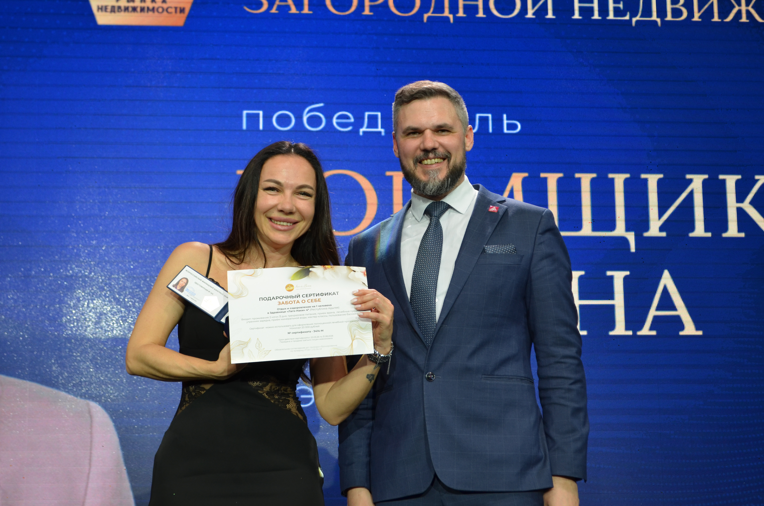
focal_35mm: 68
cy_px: 253
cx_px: 382
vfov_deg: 20.1
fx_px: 1430
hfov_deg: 29.9
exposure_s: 1/80
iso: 400
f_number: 5.3
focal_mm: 45
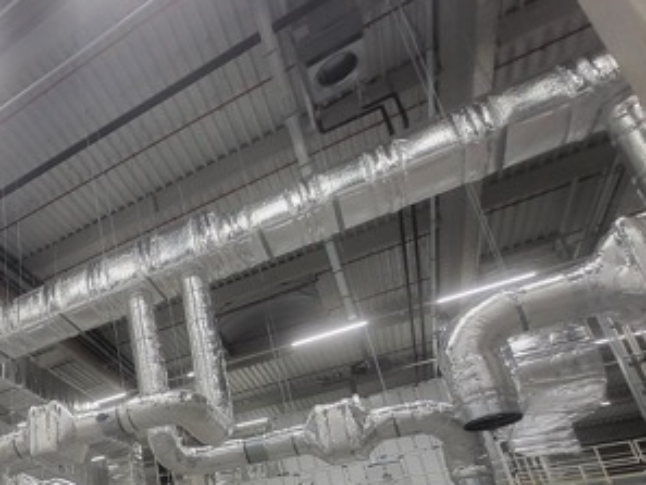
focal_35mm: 28
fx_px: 523
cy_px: 431
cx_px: -4
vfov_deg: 45.4
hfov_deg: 50.7
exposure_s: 1/50
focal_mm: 1.74
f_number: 2.2
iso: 125
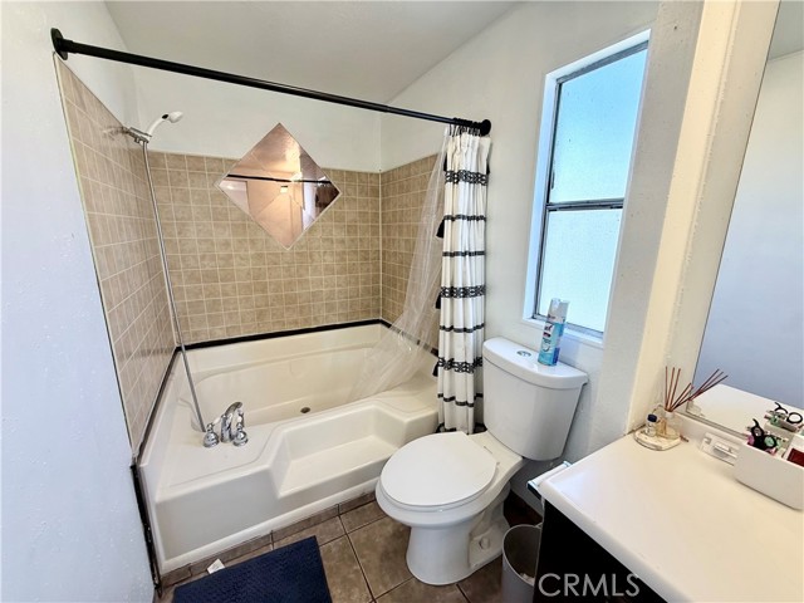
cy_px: 302
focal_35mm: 14
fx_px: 325
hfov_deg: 102.1
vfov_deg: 85.7
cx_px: 402
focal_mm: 2.22
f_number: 2.2
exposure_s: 1/120
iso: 125
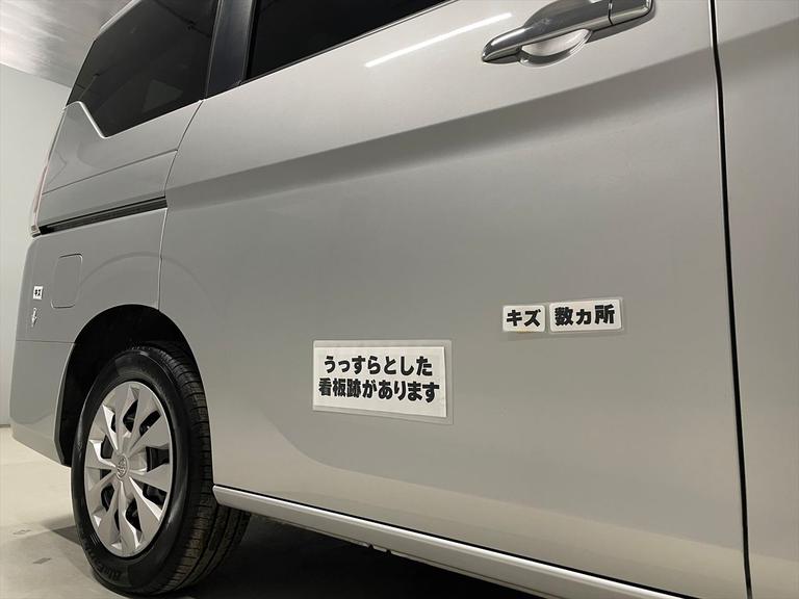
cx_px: 400
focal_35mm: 26
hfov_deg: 67.3
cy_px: 300
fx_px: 600
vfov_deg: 53.1
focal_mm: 4.2
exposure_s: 1/60
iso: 160
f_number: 1.6
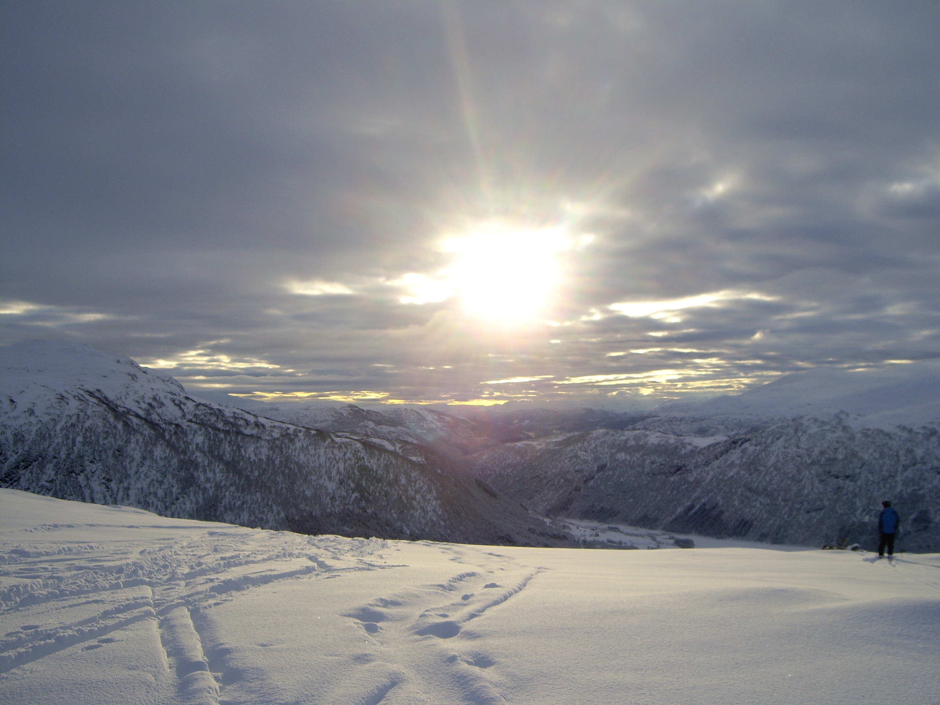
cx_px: 470
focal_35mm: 38
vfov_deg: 37.7
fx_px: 1032
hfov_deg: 49.0
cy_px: 352
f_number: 4.3
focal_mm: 6.2
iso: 50
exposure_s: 1/320
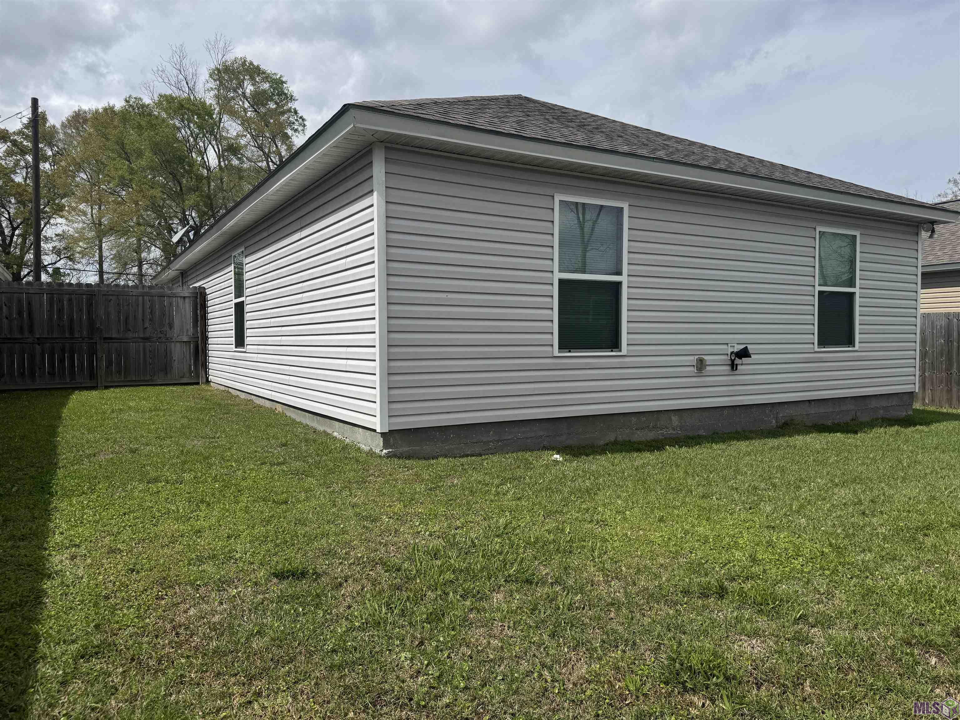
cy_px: 360
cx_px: 480
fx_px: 666
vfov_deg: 56.8
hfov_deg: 71.6
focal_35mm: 24
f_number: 1.78
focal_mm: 6.76
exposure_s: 1/7937
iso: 80
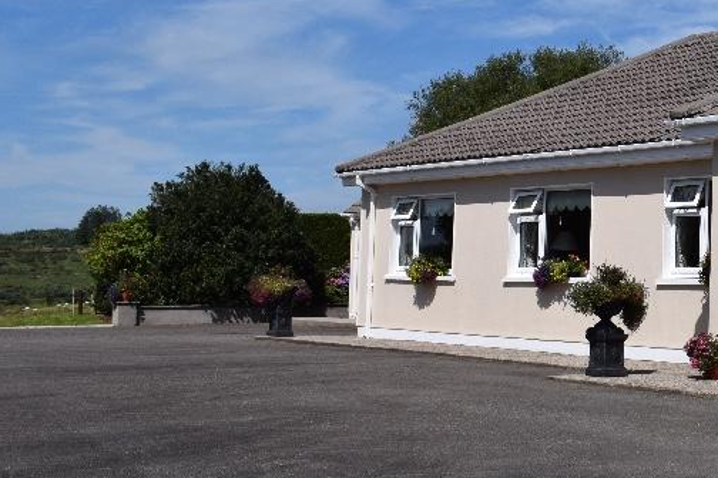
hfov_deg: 29.3
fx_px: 1277
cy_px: 201
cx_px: 727
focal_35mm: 64
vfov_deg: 21.2
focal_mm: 21
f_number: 11
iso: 200
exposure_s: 1/500
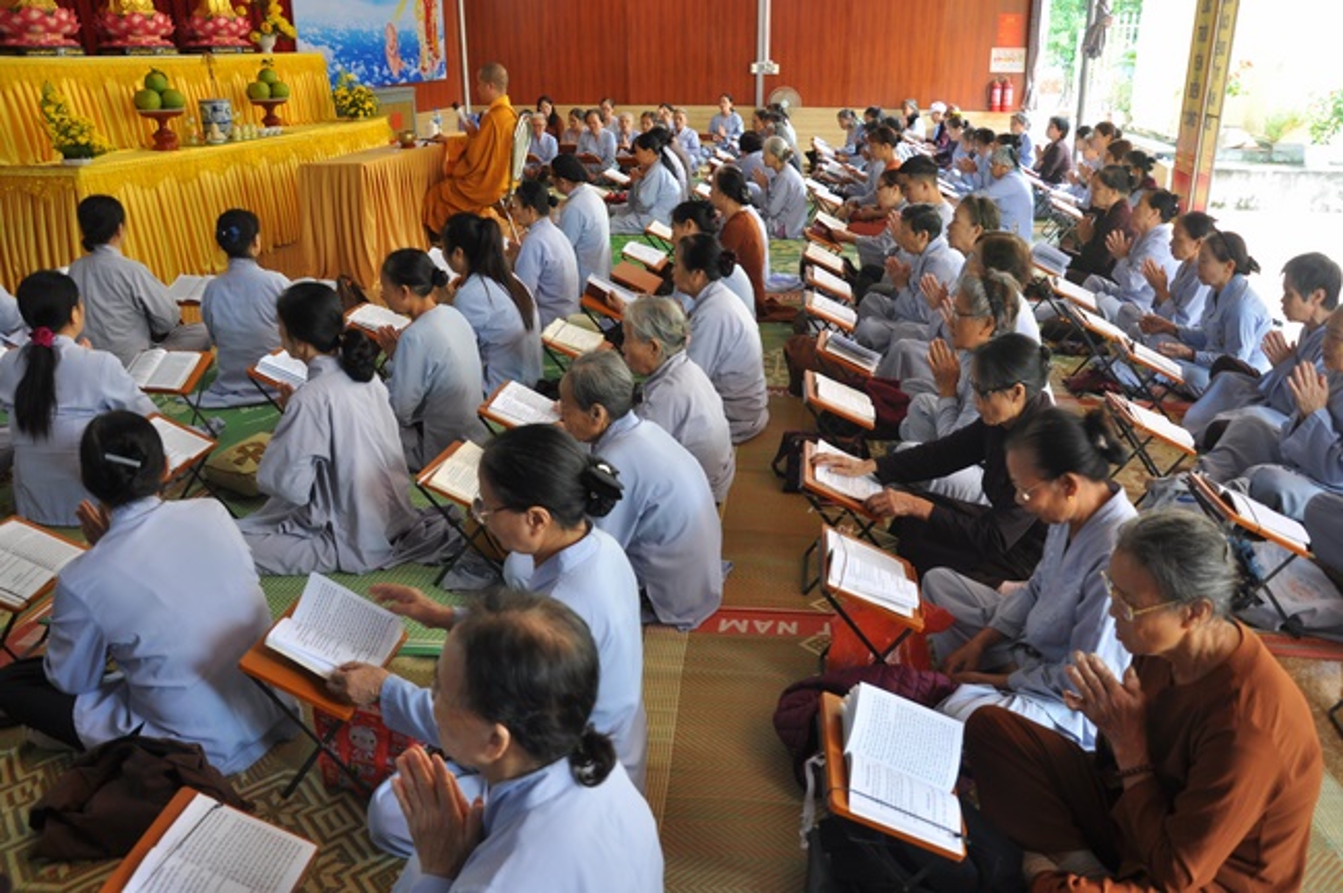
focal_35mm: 27
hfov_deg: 67.4
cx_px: 672
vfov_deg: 47.8
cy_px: 446
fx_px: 1006
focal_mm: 18
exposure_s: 1/25
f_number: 5
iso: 250
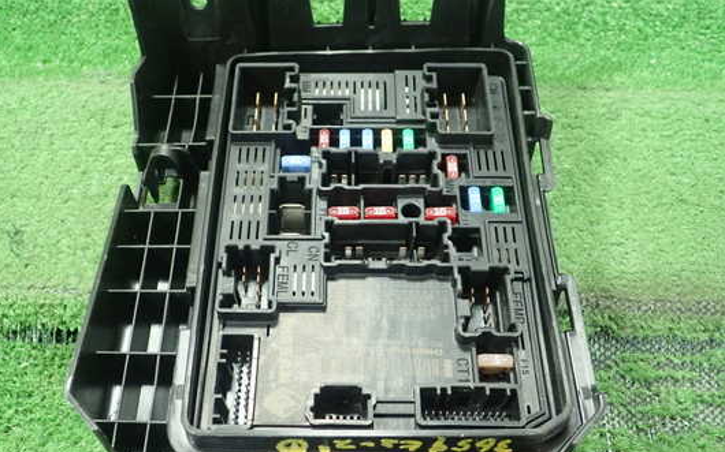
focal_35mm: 36
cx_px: 316
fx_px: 711
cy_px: 240
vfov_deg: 35.3
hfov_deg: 53.9
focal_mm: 5.5
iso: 800
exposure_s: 1/125
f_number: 2.3
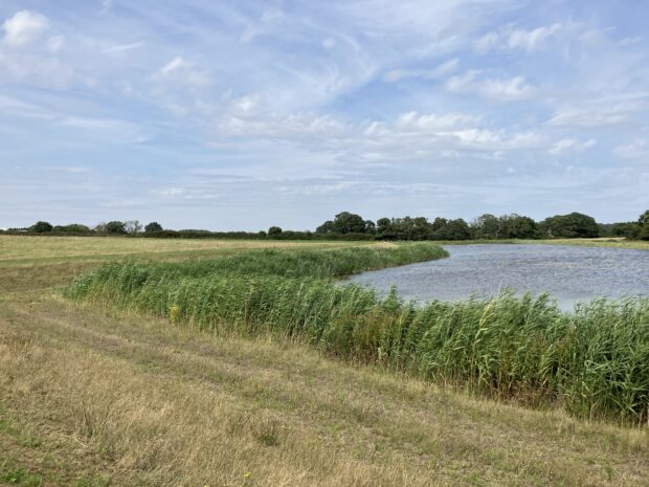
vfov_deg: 49.7
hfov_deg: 63.4
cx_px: 324
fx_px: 525
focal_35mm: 28
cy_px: 244
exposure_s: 1/2703
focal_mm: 3.99
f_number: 1.8
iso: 32
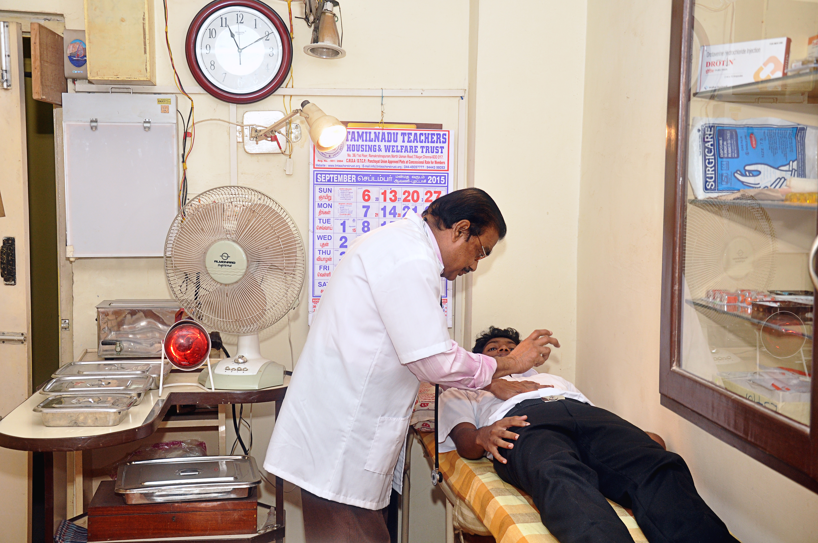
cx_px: 409
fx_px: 1089
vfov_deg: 28.0
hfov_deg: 41.2
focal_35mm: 48
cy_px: 272
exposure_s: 1/125
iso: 400
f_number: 5
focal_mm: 32
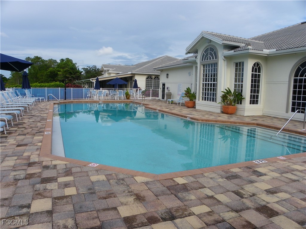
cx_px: 153
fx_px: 230
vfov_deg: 53.1
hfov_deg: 67.3
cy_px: 114
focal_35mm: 26
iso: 50
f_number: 7.1
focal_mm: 4.6
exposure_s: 1/100
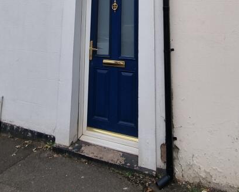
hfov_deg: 55.6
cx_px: 121
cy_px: -32
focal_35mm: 32
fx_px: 226
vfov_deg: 36.6
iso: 50
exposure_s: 1/1120
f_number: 2.2
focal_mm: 2.2
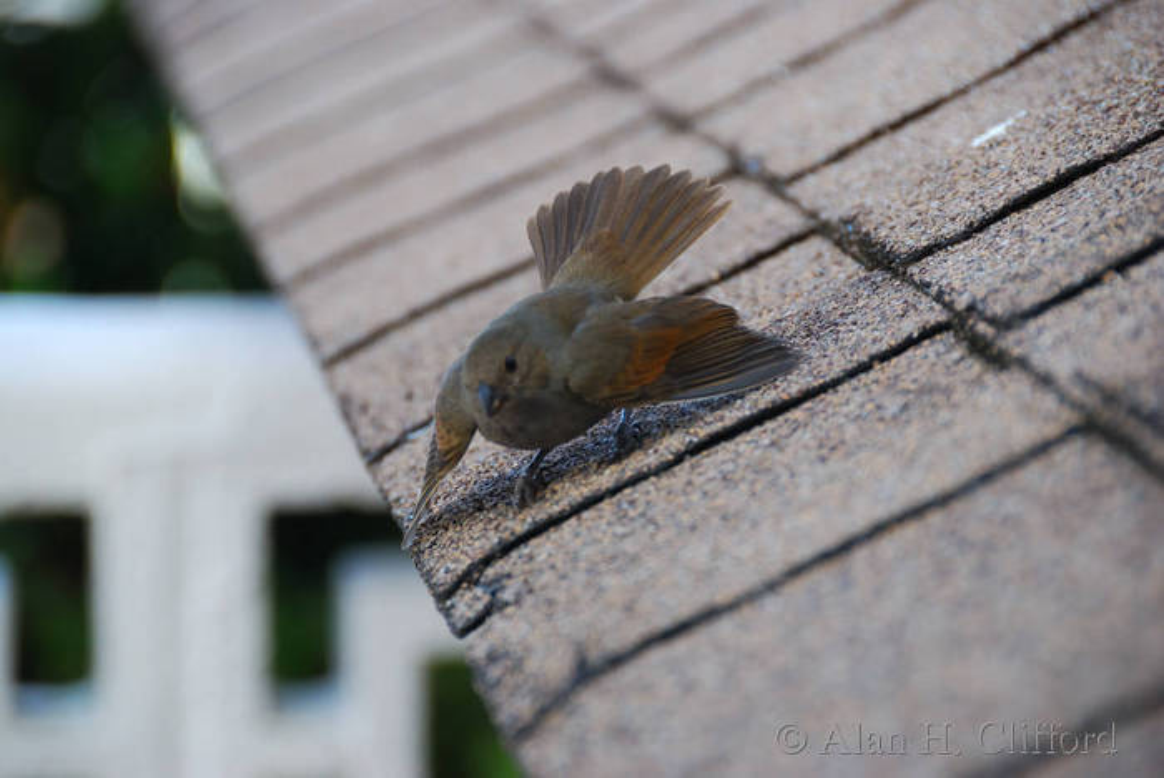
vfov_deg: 4.6
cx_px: 582
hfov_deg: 6.9
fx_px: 9708
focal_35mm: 300
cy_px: 389
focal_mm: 200
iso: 450
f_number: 5.6
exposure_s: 1/320
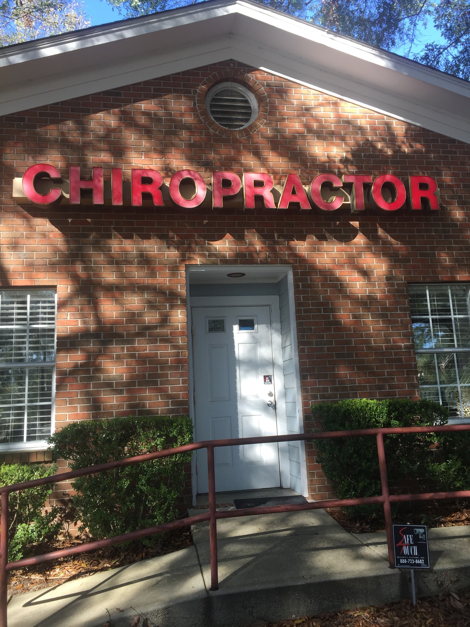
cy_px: 314
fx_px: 525
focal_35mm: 29
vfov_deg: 61.7
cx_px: 235
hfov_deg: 48.2
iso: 32
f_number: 2.2
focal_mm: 4.15
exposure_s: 1/273
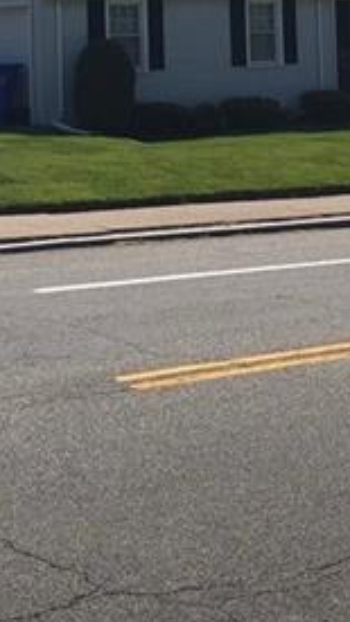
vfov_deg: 23.8
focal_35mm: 85
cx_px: 178
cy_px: -18
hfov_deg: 14.2
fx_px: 1404
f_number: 1.8
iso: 20
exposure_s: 1/2667
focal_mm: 3.99
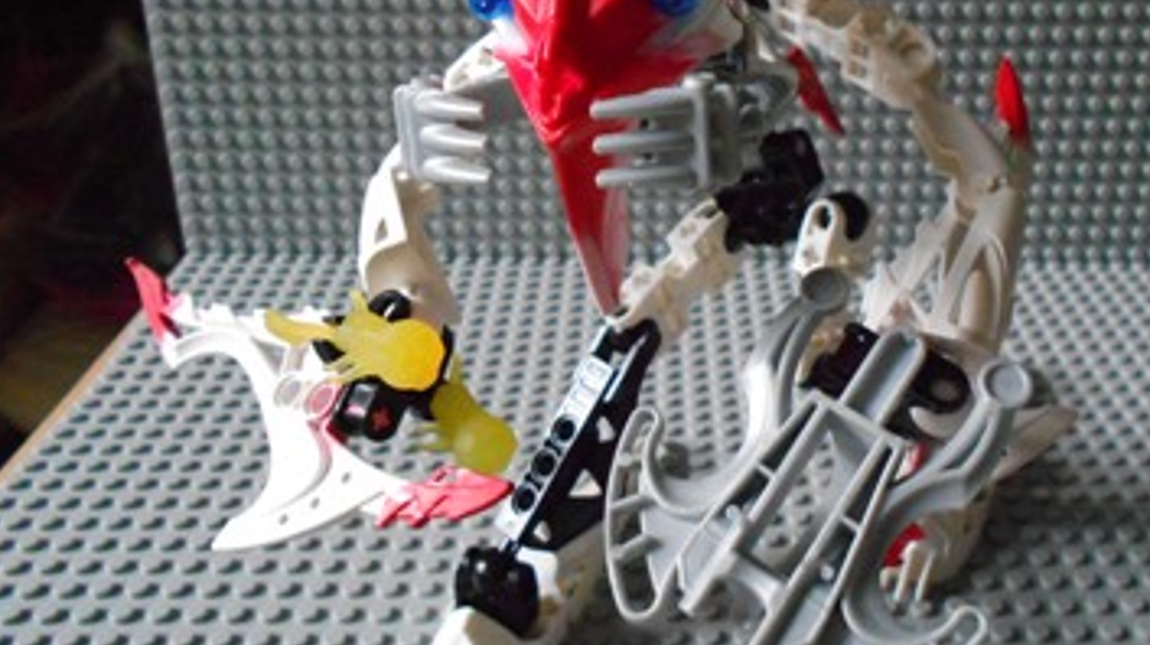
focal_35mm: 36
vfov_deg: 32.7
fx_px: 1097
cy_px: 261
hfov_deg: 55.0
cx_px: 684
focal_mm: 4.6
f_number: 3.2
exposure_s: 1/25
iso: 800
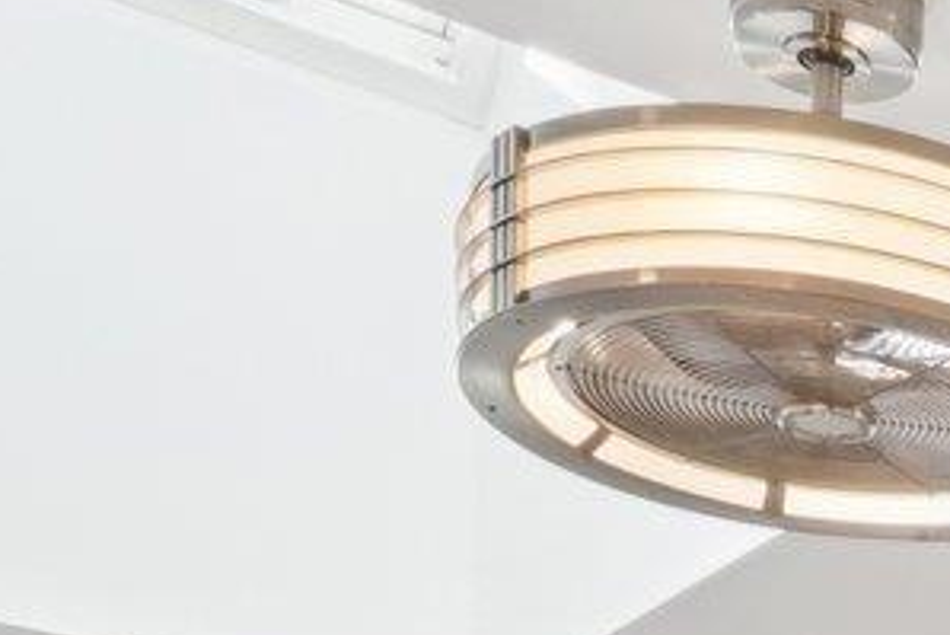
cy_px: 1635
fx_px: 2719
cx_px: 2174
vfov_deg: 10.8
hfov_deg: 14.4
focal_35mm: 103
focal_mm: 10
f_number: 8
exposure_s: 1/20
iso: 400
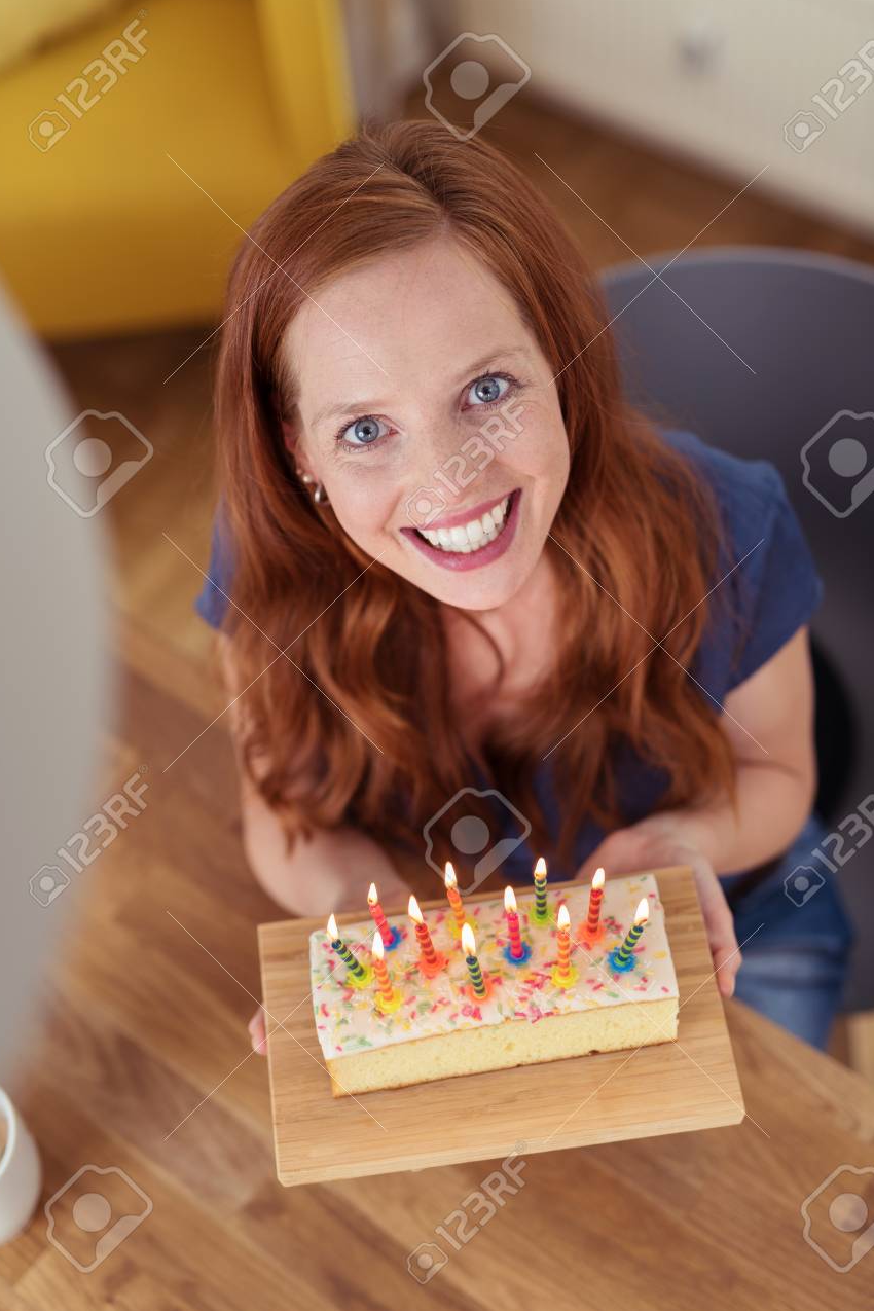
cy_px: 645
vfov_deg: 38.9
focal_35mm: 51
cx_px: 434
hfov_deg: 26.5
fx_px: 1857
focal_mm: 50
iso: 80
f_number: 2.2
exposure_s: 1/200
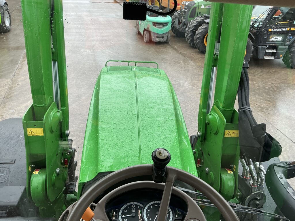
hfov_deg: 63.4
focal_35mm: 28
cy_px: 110
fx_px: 239
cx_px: 148
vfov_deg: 49.7
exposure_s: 1/122
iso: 16
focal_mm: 3
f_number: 1.8
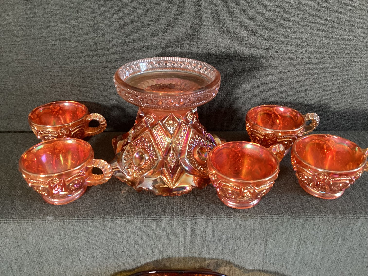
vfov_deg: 45.4
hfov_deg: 58.3
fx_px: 330
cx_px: 184
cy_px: 138
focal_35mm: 31
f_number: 2.4
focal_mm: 3.3
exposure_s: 1/33
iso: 400
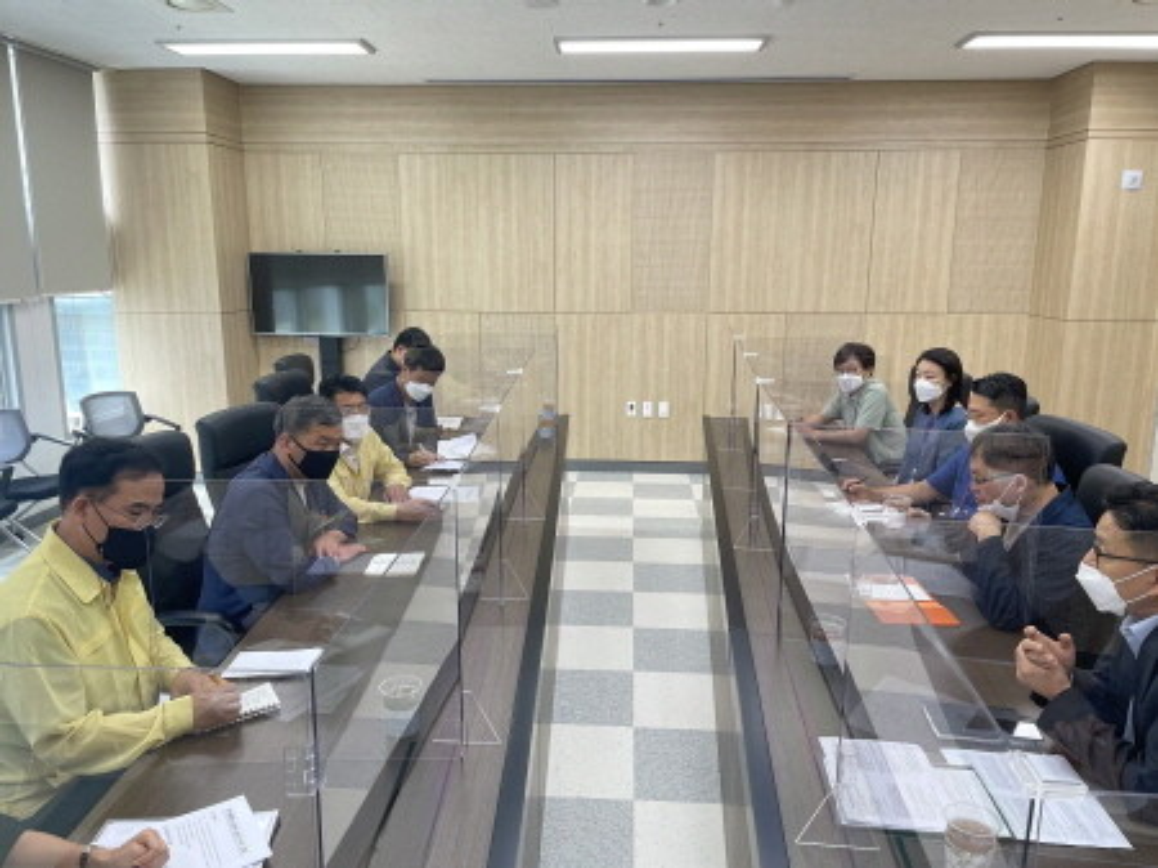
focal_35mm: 26
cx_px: 579
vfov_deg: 53.0
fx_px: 869
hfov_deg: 67.3
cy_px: 434
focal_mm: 4.2
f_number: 1.6
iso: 80
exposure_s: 1/120
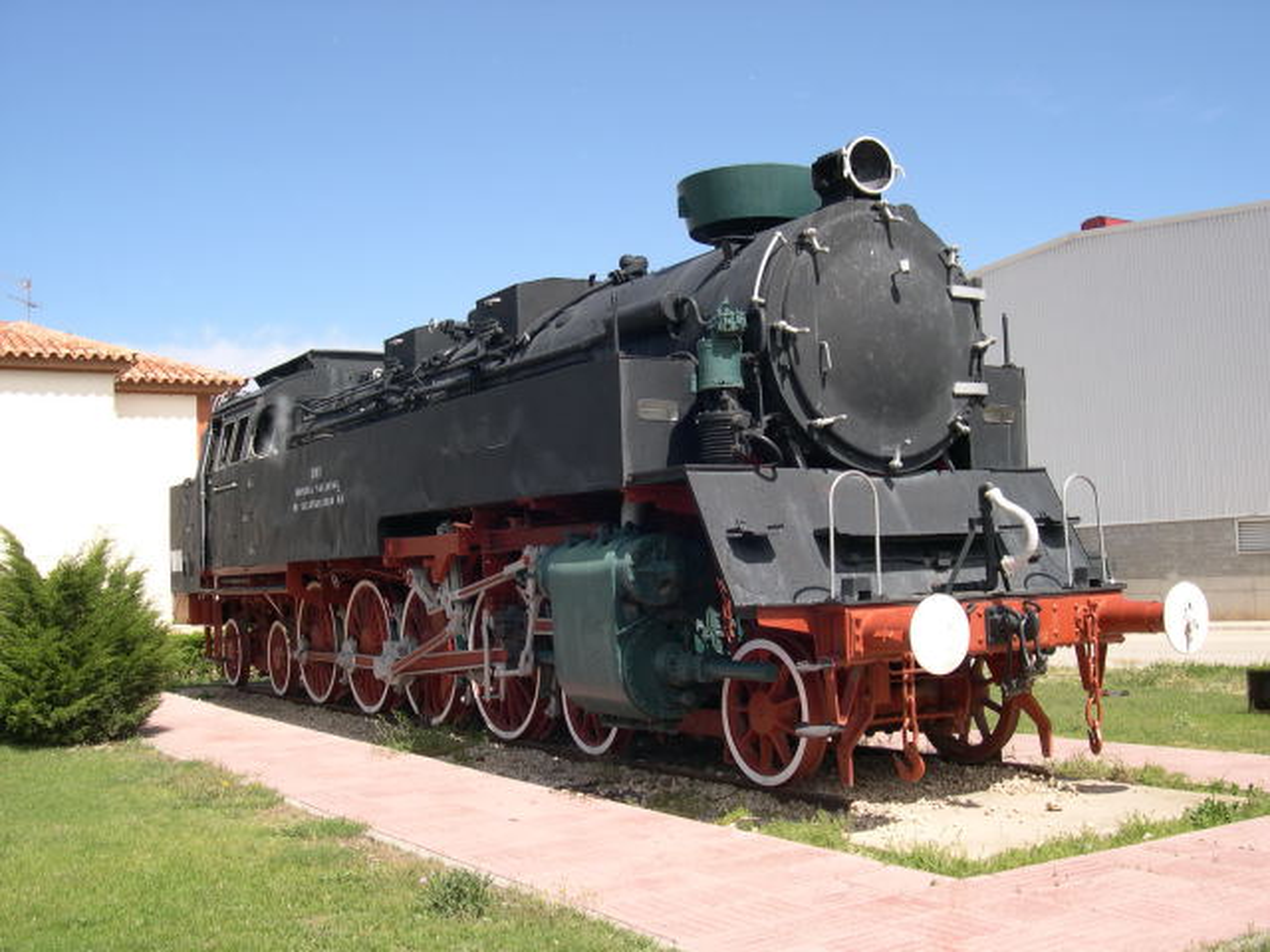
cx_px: 635
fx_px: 1394
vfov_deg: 37.7
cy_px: 476
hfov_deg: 49.0
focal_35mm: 38
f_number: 7.6
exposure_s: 1/169
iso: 100
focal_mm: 8
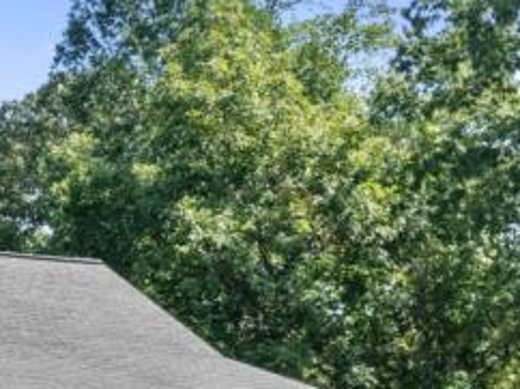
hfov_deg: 15.1
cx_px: -314
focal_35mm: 119
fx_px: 1786
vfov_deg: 12.1
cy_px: 499
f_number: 2.8
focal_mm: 12.29
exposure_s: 1/50
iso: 110
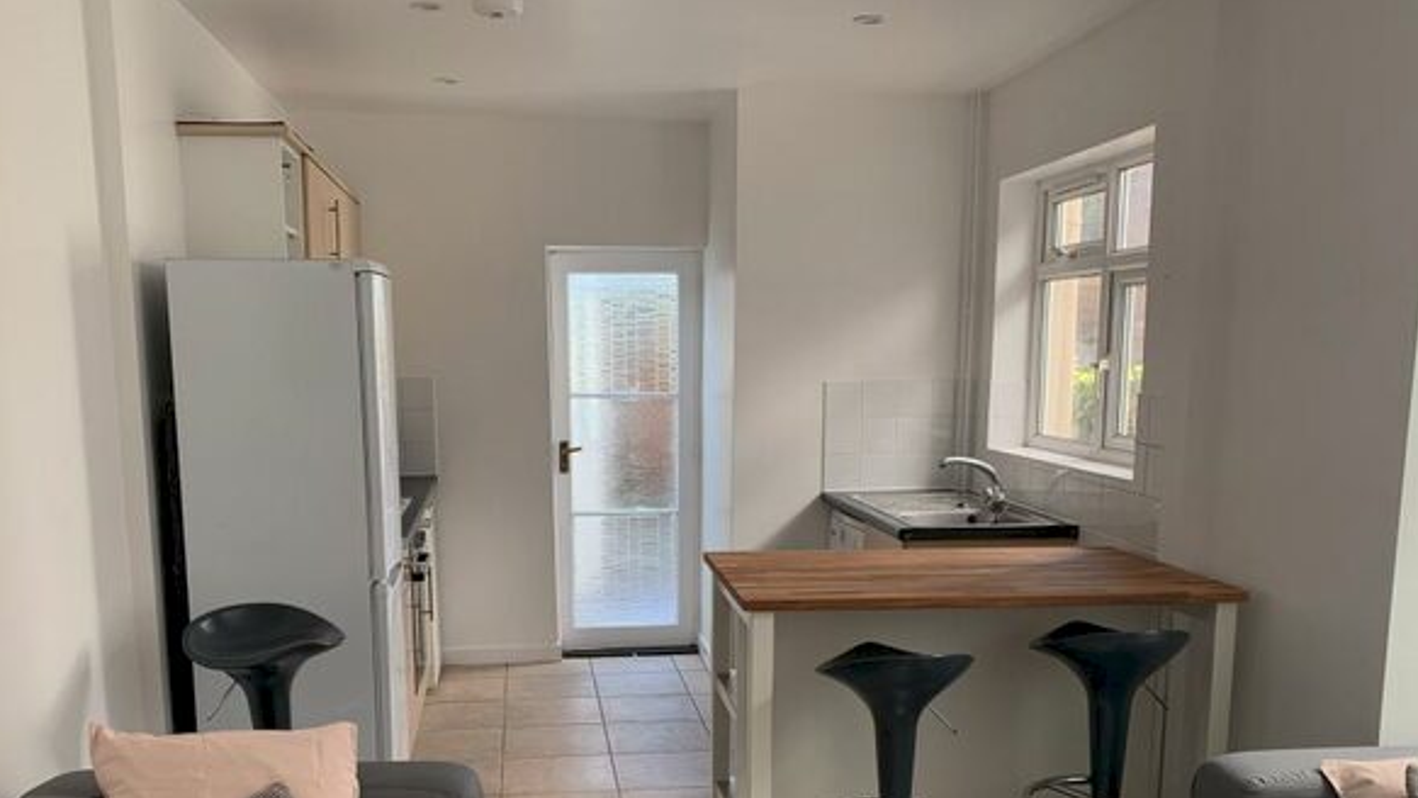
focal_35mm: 34
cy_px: 590
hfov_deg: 58.0
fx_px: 1278
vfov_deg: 34.0
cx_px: 654
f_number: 1.8
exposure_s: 1/121
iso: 50
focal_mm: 4.25
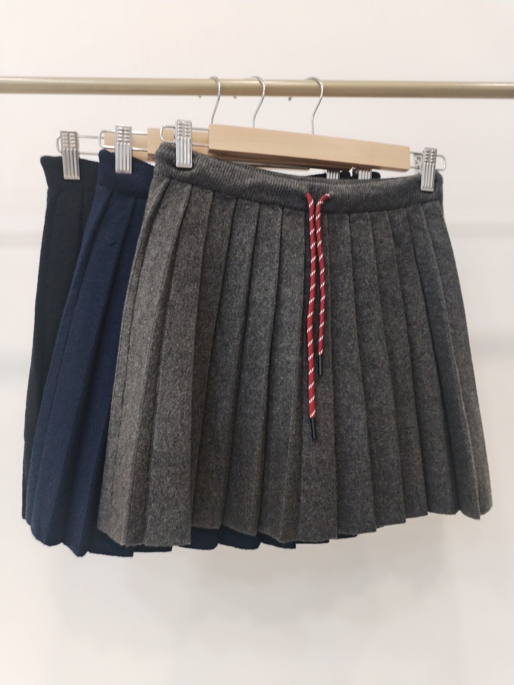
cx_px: 257
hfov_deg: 48.2
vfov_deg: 61.7
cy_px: 342
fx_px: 574
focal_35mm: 29
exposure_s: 1/30
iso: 298
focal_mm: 4.75
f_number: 1.8
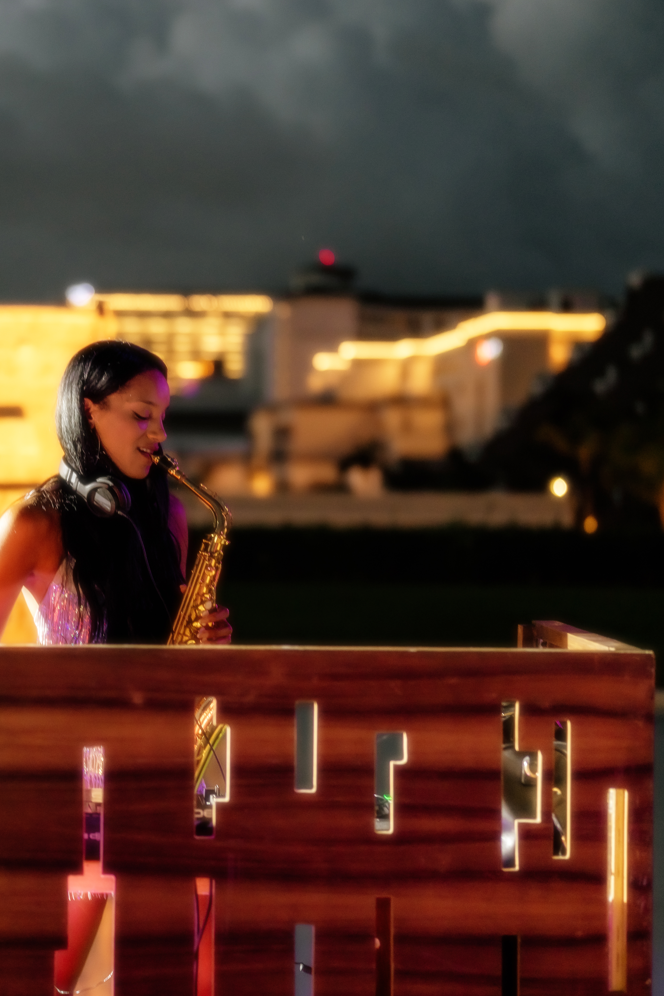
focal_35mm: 76
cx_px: 97
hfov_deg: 17.7
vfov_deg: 26.7
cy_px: 492
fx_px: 2103
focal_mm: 50
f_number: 1.4
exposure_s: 1/160
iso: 1000
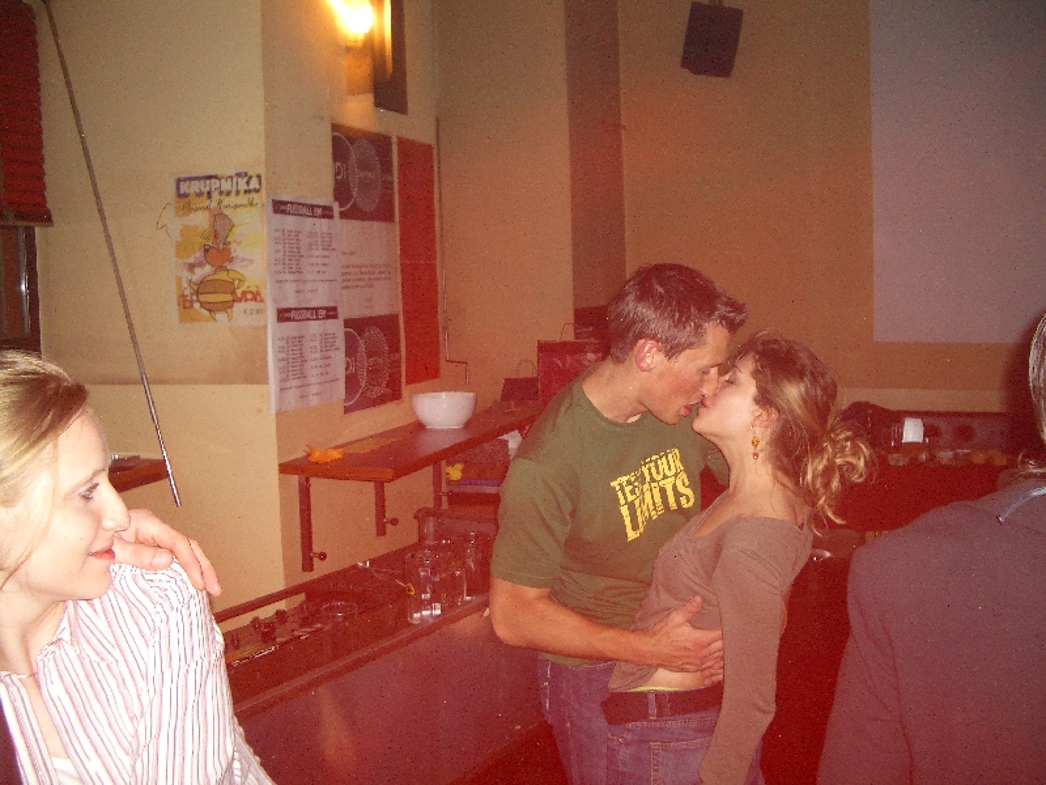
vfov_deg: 40.7
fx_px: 1058
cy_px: 392
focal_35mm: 35
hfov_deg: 52.6
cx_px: 523
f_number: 2.6
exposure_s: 4
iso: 100
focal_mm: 5.8
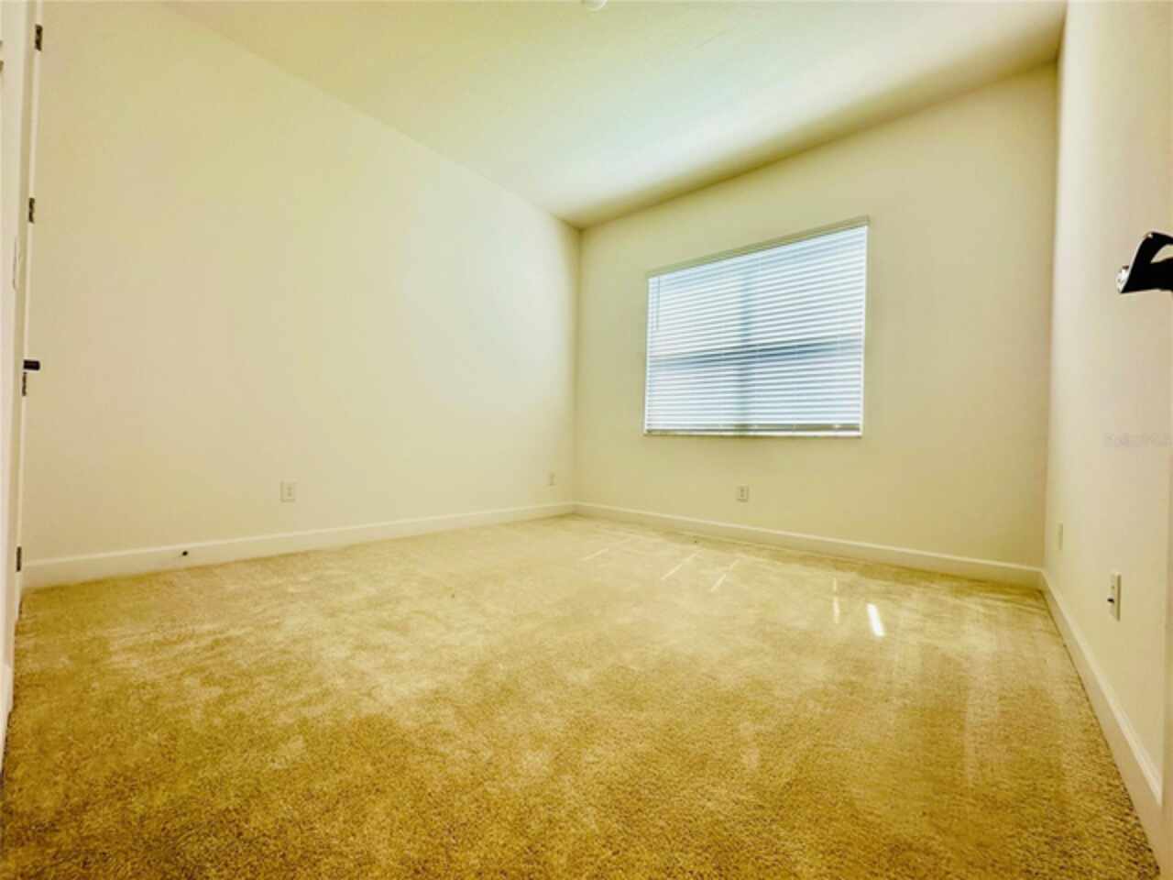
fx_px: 474
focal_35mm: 14
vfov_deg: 85.7
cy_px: 440
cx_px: 586
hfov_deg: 102.1
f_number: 2.2
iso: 40
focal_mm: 2.22
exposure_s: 1/148
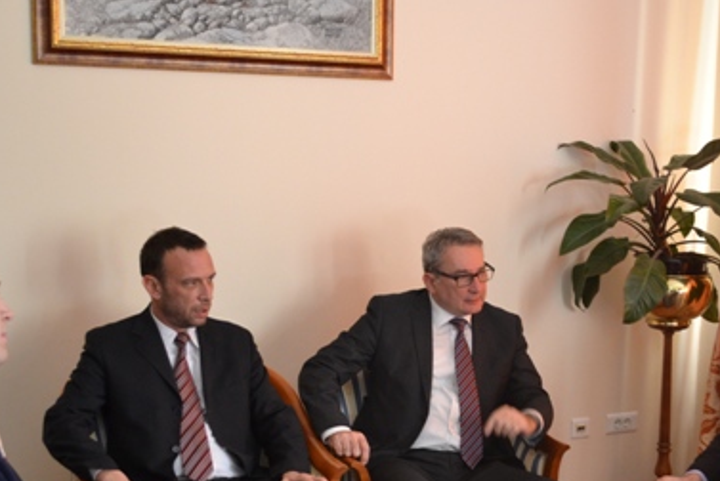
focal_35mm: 56
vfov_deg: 24.1
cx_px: 422
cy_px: 327
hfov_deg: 35.5
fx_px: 1121
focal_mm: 22
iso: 900
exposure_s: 1/60
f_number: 4
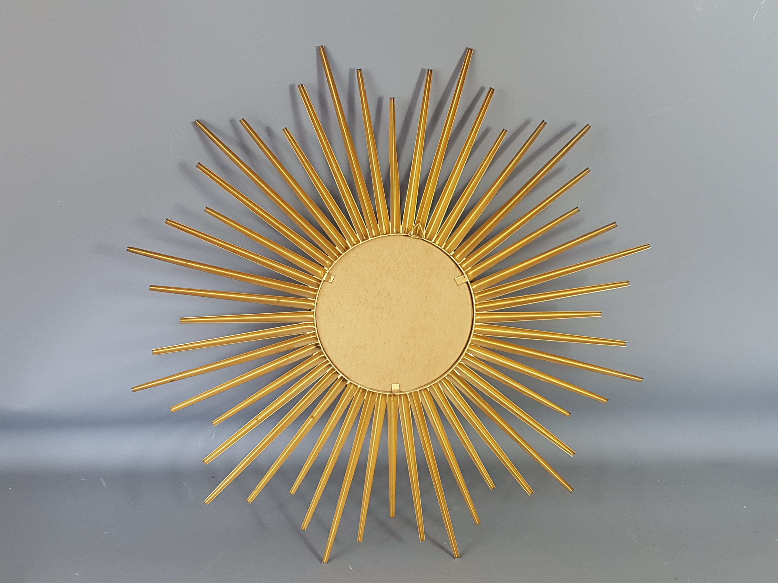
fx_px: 584
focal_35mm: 26
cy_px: 292
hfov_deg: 67.3
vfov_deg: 53.1
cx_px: 389
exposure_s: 1/100
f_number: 1.7
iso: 100
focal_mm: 4.2
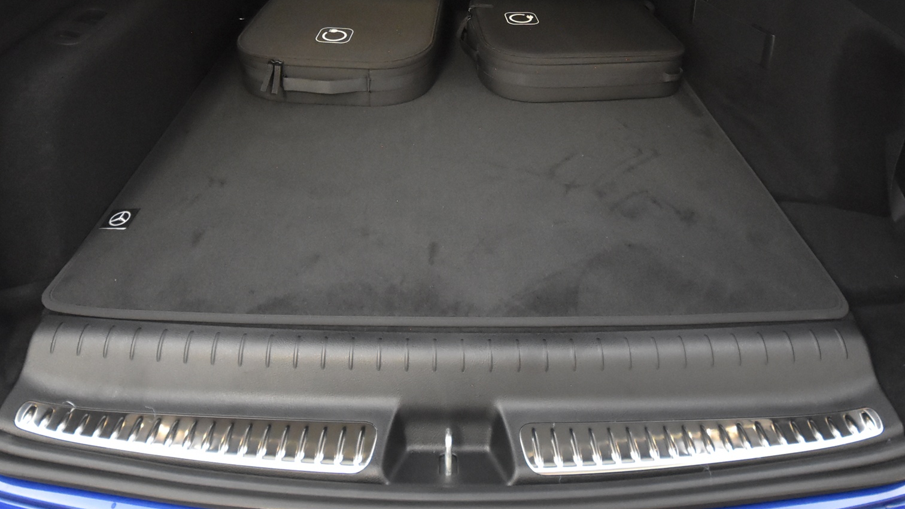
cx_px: 461
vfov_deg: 39.9
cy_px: 20
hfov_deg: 71.9
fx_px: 624
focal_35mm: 26
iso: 4000
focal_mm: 10
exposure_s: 1/60
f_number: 4
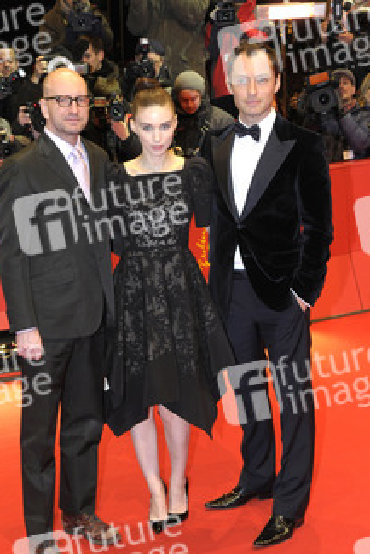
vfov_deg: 33.9
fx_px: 909
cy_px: 300
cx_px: 151
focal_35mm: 59
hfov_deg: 23.0
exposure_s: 1/80
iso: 400
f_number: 5.6
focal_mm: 32
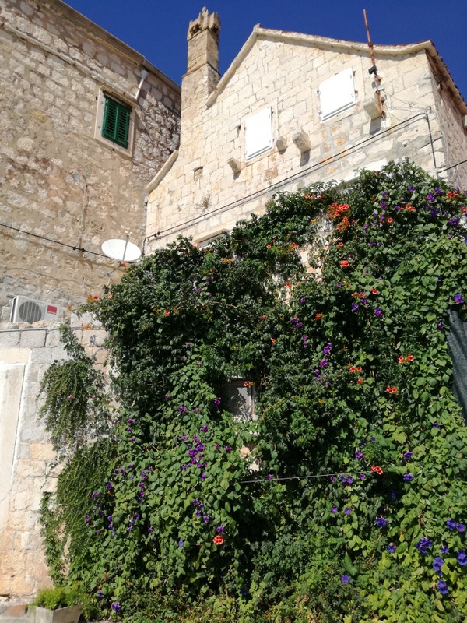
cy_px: 312
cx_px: 234
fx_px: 486
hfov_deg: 51.4
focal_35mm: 27
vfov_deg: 65.3
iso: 50
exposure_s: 1/1667
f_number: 2
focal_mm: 3.79
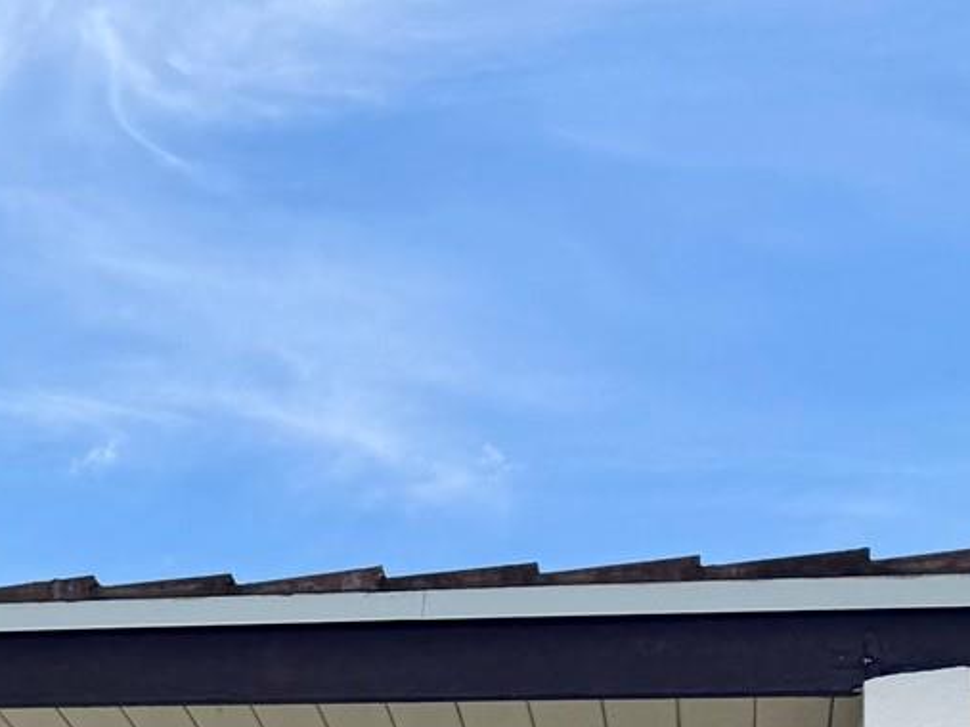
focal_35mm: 97
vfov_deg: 13.4
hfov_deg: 16.3
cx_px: -880
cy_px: 1376
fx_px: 2717
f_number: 1.78
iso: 80
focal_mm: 6.76
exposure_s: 1/6410
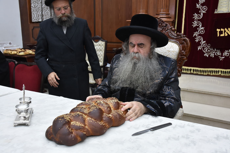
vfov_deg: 40.0
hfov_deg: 57.2
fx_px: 211
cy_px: 76
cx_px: 115
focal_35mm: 33
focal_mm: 22
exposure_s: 1/125
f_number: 5.6
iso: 1000
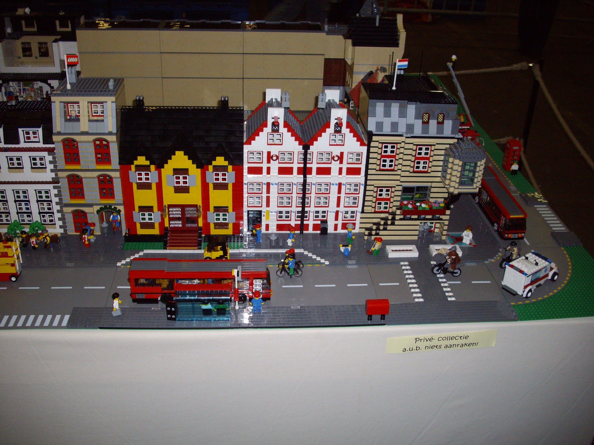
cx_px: 297
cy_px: 222
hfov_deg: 50.1
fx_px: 635
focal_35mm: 37
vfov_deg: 38.7
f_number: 2.8
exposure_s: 1/50
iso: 160
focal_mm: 6.2
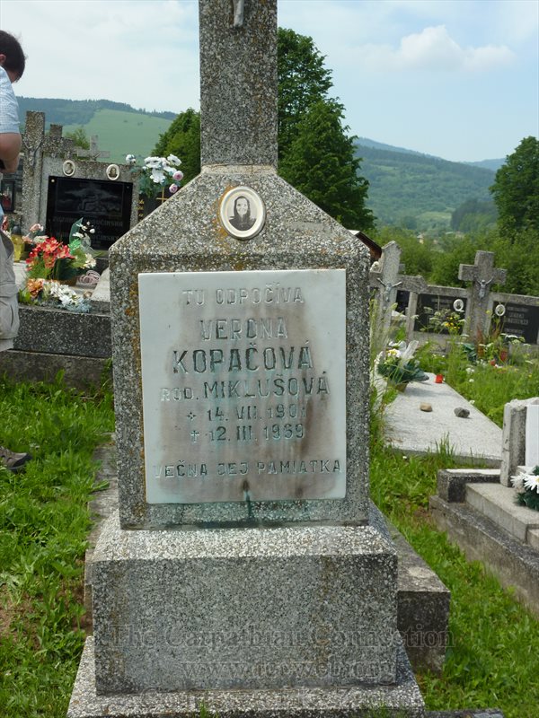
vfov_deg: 34.9
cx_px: 270
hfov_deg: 26.6
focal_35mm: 55
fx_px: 1142
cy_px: 359
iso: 80
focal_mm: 9.1
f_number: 3.9
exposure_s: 1/500
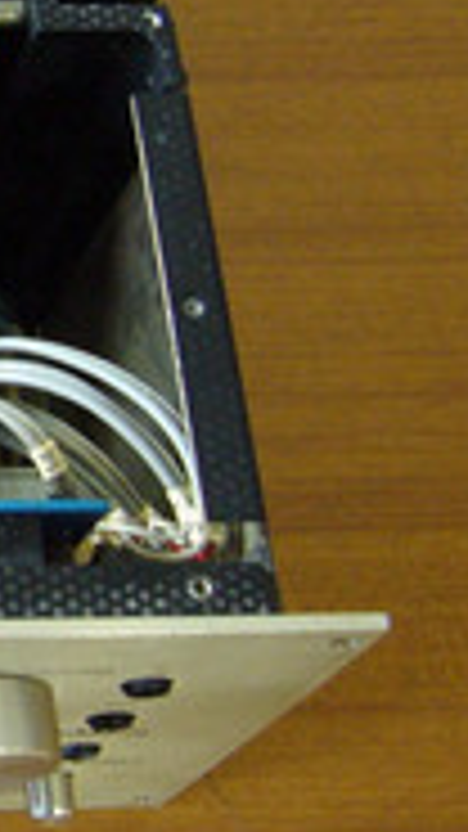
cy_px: 187
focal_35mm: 103
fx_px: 2273
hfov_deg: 10.5
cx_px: -549
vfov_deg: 20.6
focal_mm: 5.8
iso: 200
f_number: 2.8
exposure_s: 1/13
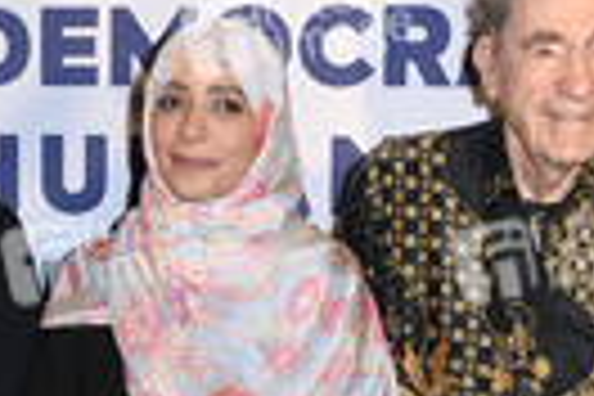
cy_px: 364
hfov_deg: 18.7
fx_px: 1798
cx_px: 178
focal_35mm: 109
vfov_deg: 12.5
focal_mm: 32
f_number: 5.6
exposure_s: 1/250
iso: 800
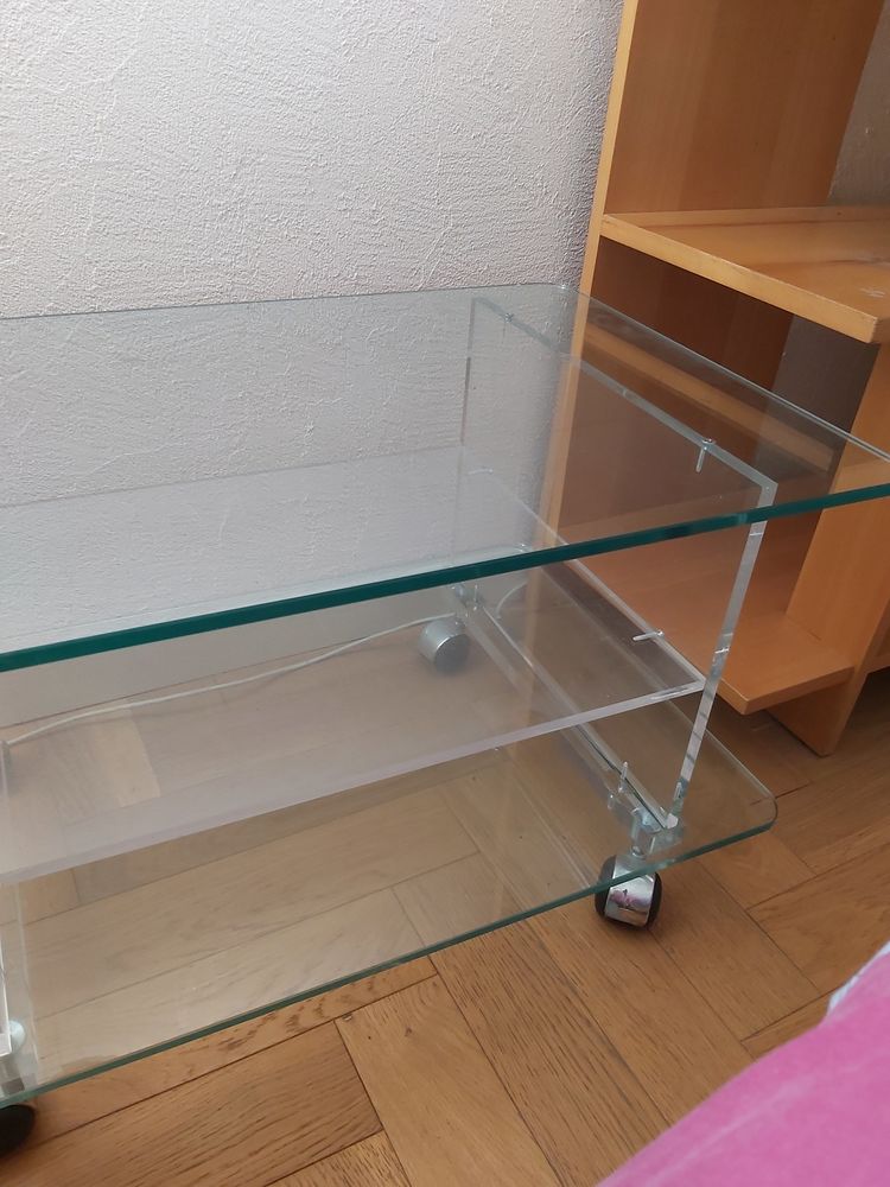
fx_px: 891
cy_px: 594
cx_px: 445
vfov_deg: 67.3
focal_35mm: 26
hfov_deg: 53.1
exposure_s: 1/60
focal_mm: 3.92
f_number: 1.7
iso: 200
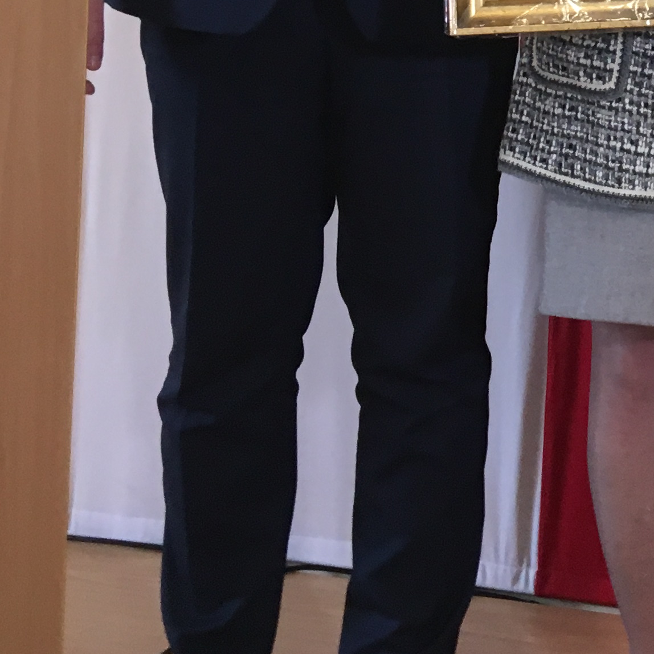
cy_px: -124
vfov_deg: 18.3
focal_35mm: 90
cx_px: 875
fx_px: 1924
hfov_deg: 17.9
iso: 100
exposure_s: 1/33
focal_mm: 4.15
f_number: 2.2
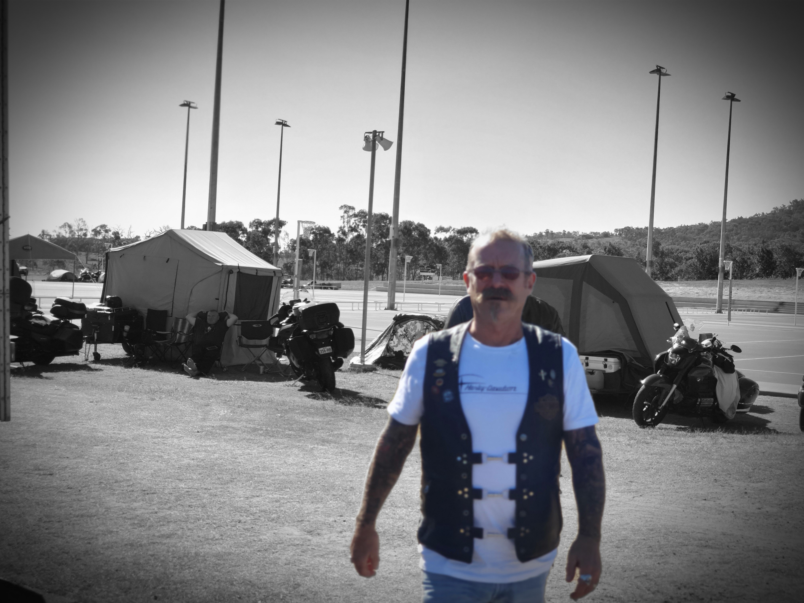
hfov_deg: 36.8
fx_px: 1208
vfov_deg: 28.0
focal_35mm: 52
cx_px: 402
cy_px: 302
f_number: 2.4
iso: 32
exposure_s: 1/570
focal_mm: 6
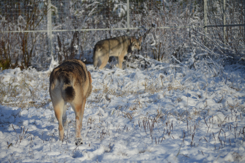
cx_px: 122
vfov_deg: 10.1
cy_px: 82
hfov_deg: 15.2
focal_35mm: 135
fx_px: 918
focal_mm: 90
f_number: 4.5
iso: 400
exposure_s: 1/4000
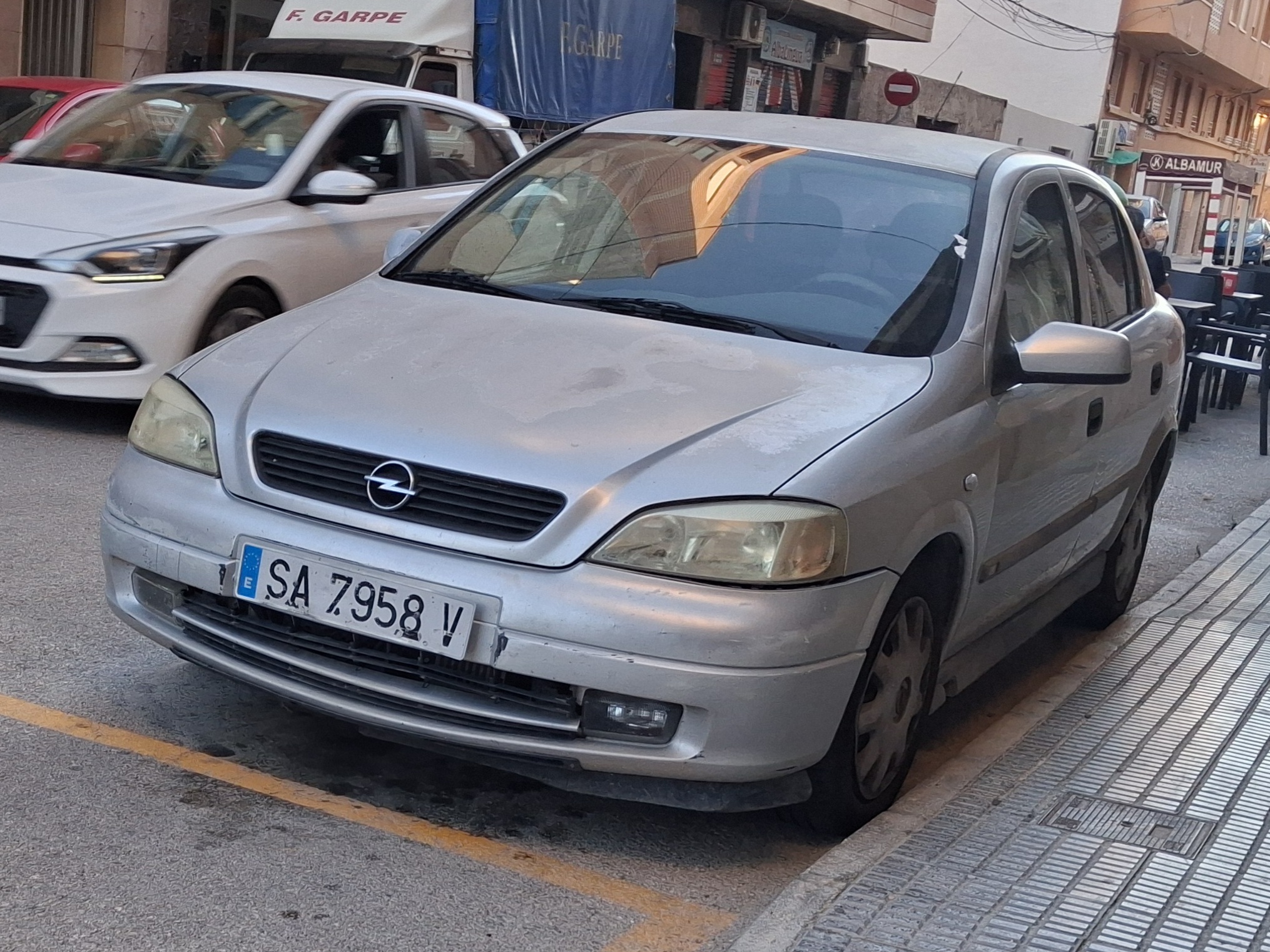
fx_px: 990
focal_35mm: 27
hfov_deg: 65.3
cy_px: 476
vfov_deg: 51.3
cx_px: 635
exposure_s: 1/100
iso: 32
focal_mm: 4
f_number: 1.8
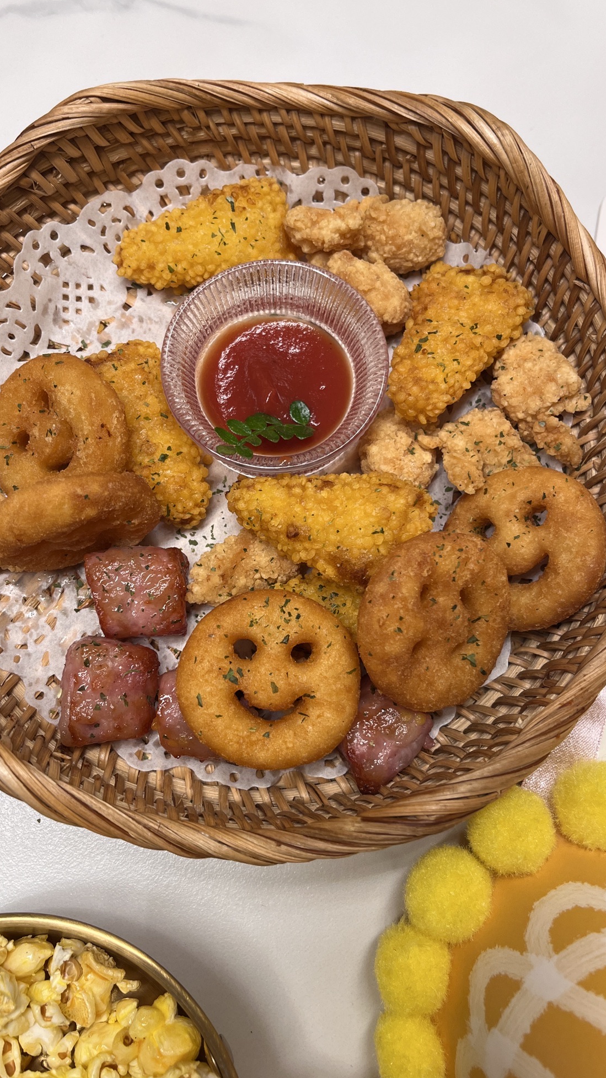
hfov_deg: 40.2
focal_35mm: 29
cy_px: 539
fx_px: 829
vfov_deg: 66.1
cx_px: 286
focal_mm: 5.1
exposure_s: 1/100
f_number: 1.6
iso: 80
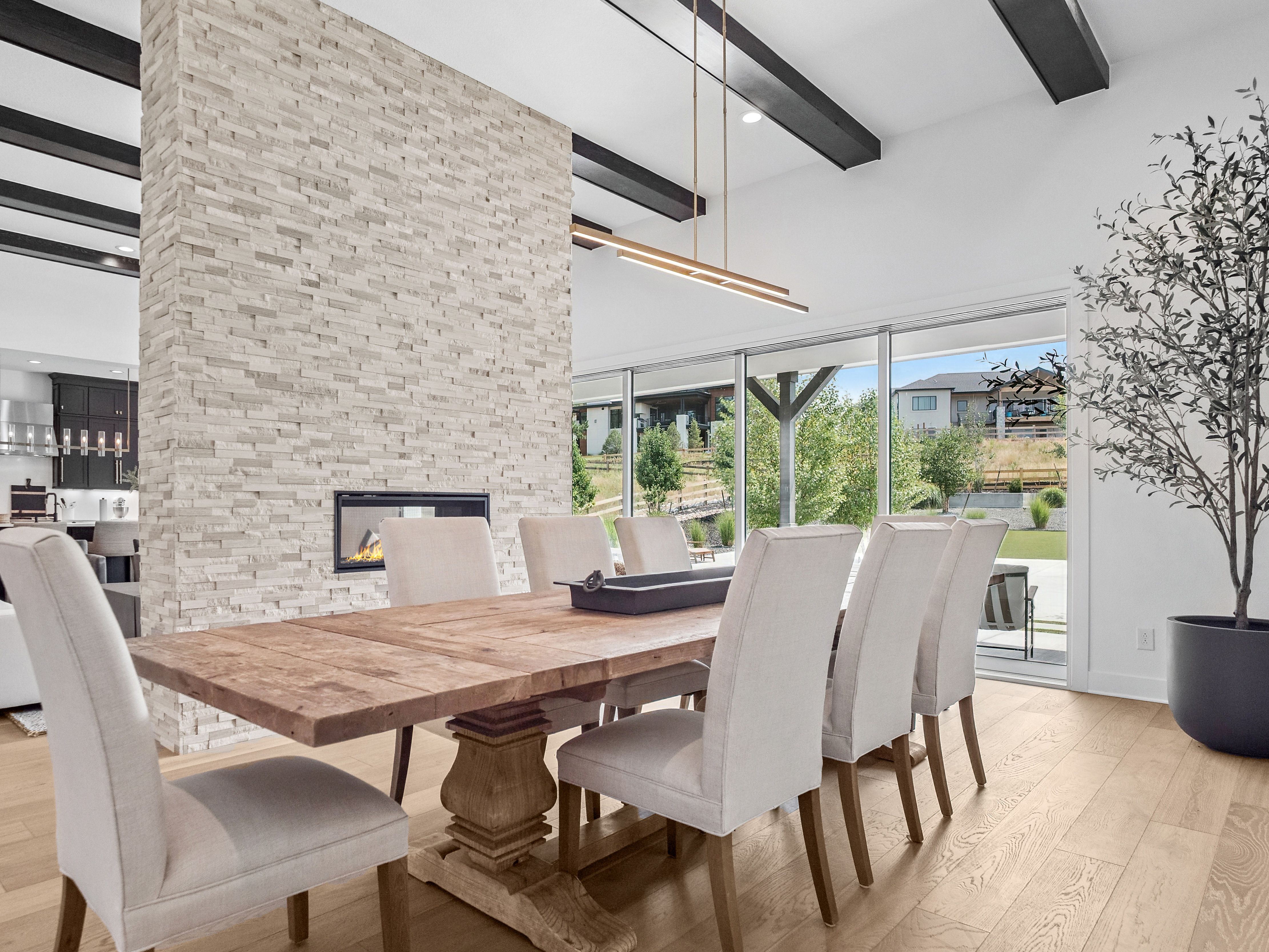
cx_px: 580
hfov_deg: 78.8
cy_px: 518
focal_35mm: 21
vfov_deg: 63.3
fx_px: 770
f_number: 3.5
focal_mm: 9
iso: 400
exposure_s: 1/400
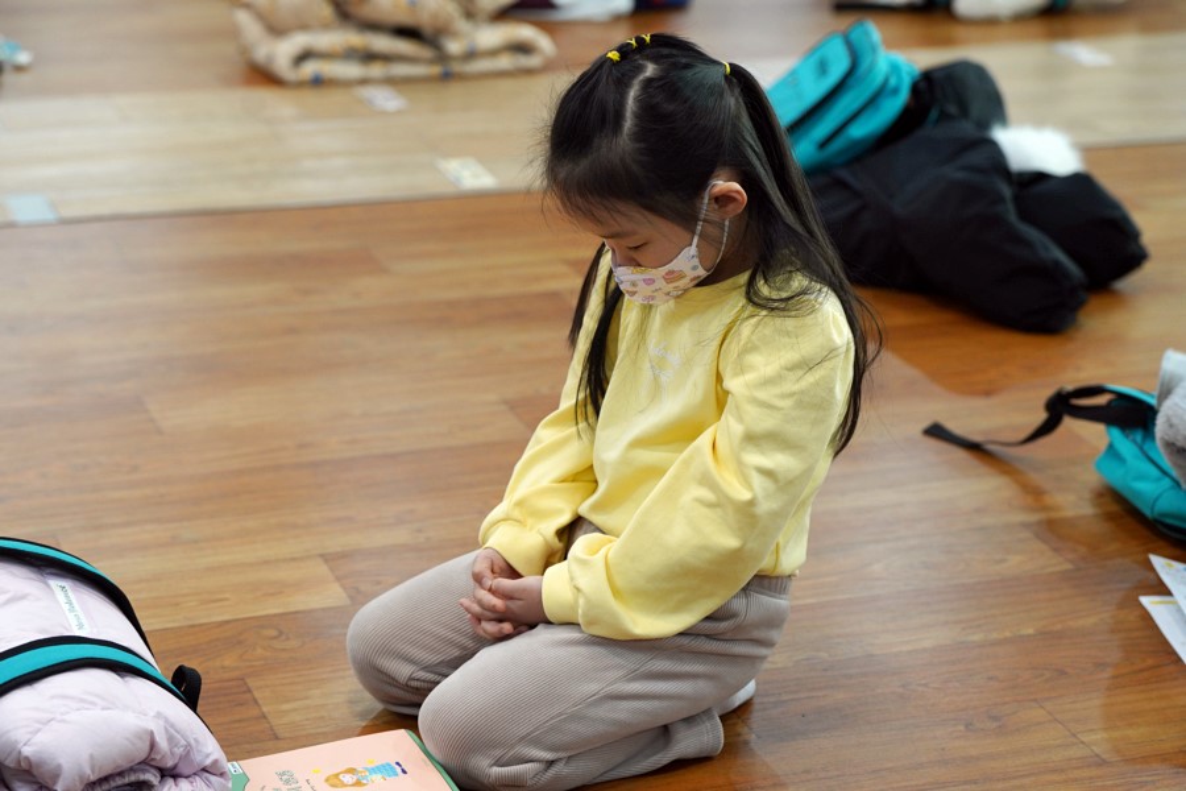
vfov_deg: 16.7
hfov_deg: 24.8
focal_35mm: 82
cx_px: 593
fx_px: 2701
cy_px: 396
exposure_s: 1/160
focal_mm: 82
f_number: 4
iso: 1000
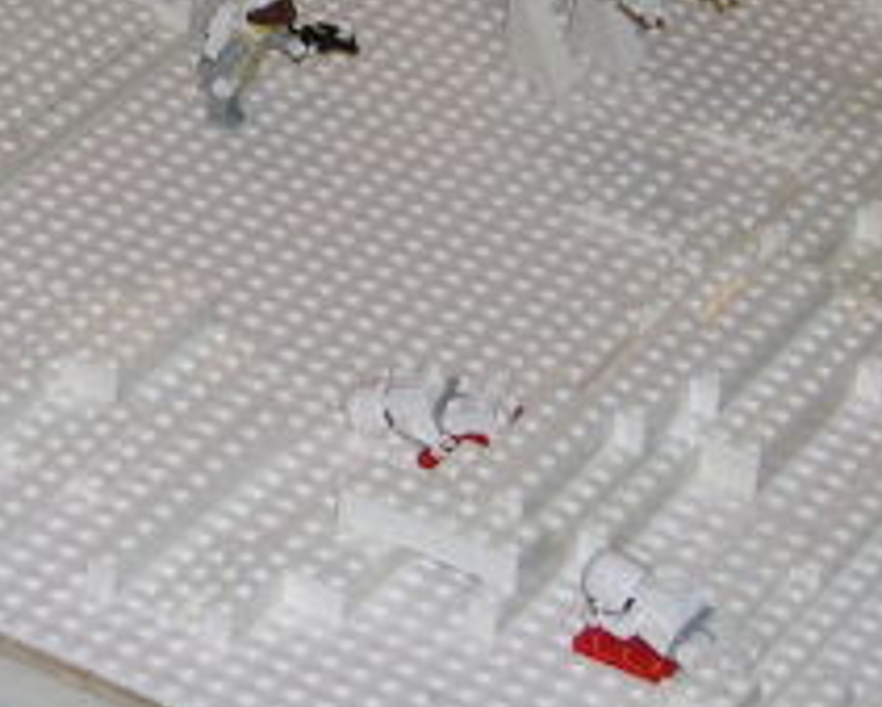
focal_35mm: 192
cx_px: -447
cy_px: -151
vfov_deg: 8.0
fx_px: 5014
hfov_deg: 9.8
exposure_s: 1/60
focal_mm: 11.1
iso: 100
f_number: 3.2
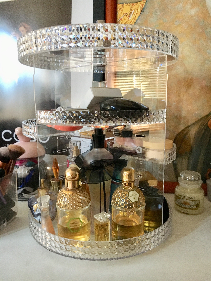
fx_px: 236
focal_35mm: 29
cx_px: 106
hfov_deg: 48.2
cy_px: 140
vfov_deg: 61.7
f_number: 2.2
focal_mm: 4.15
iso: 200
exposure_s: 1/17
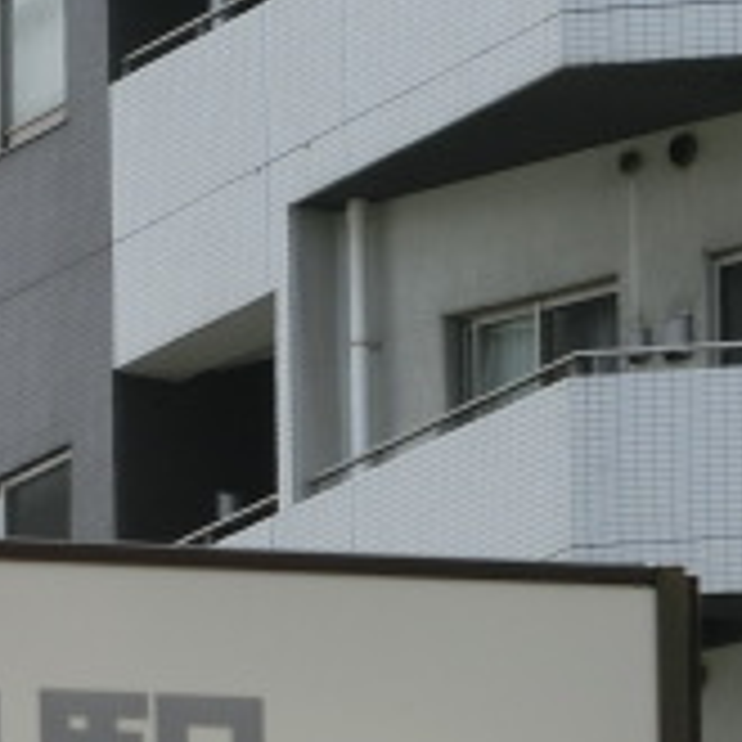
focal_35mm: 754
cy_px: 773
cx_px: -450
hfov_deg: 2.3
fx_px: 18285
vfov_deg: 2.3
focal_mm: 39.3
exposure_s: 1/320
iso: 80
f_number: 5.9
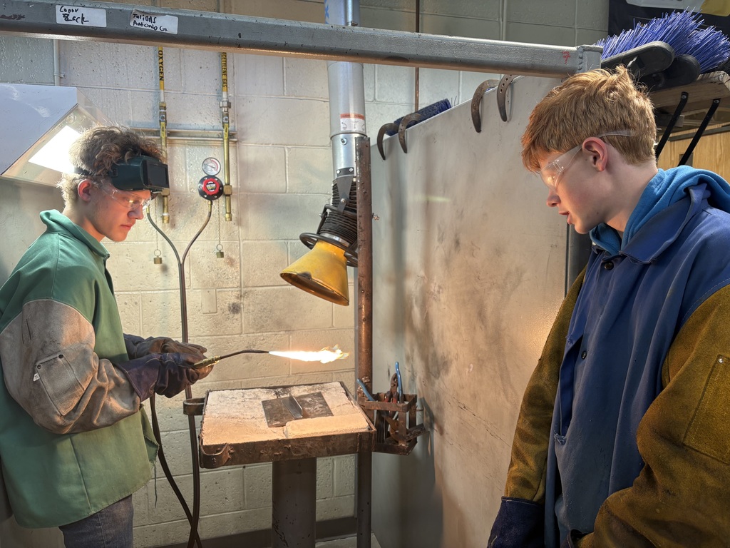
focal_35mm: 26
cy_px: 274
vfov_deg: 53.1
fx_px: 548
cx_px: 365
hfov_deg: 67.3
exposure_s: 1/70
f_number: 1.6
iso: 64
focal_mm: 5.96
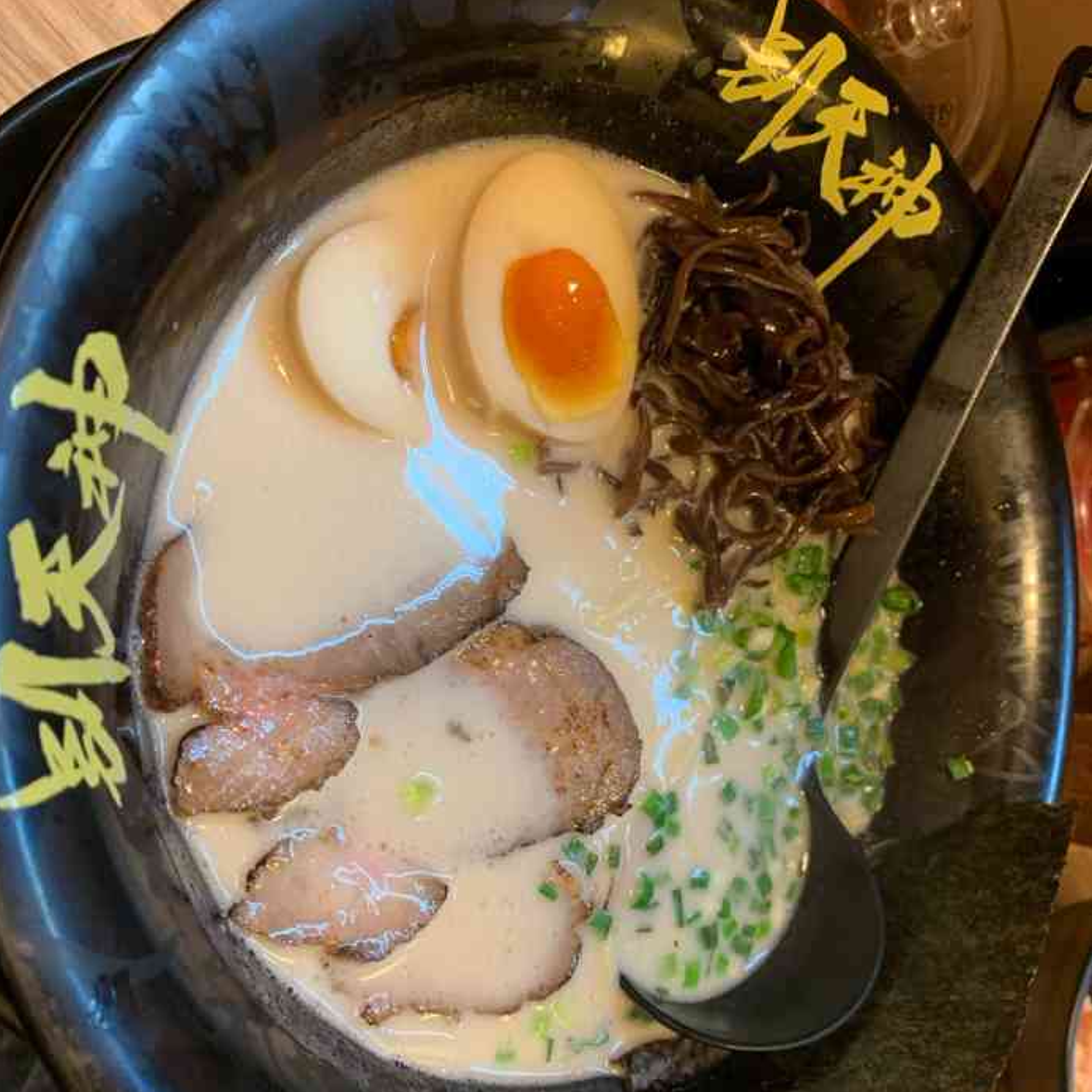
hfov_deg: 52.5
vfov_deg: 52.5
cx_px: 543
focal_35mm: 31
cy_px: 578
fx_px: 1106
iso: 160
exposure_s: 1/50
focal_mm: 4.25
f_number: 1.8
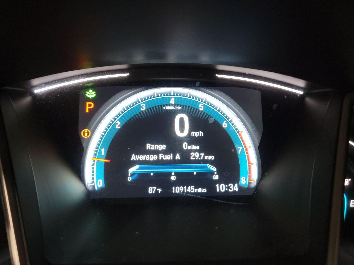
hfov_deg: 71.6
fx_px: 245
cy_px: 132
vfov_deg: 56.8
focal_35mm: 24
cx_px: 177
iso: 782
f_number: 1.8
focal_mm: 6.7
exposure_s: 1/17
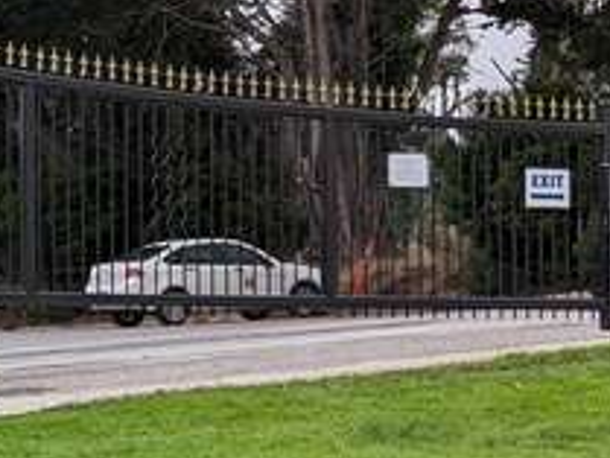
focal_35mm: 184
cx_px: -347
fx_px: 3244
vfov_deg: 8.0
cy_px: 426
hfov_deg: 10.3
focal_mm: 6.81
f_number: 1.85
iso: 50
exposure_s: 1/264
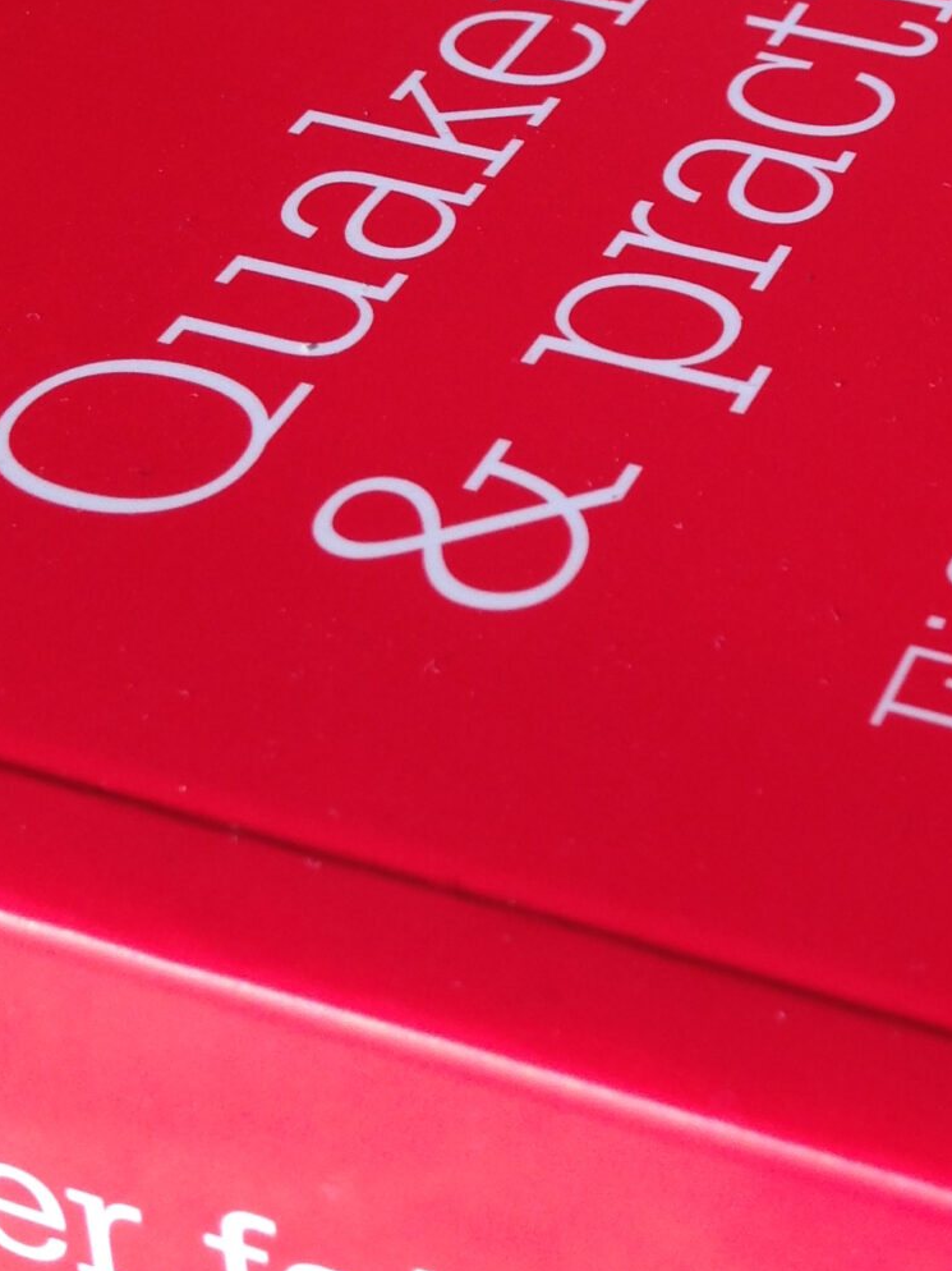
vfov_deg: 21.9
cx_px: 1058
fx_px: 3118
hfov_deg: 16.8
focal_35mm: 85
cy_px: -106
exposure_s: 1/217
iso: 50
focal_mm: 4.12
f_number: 2.4
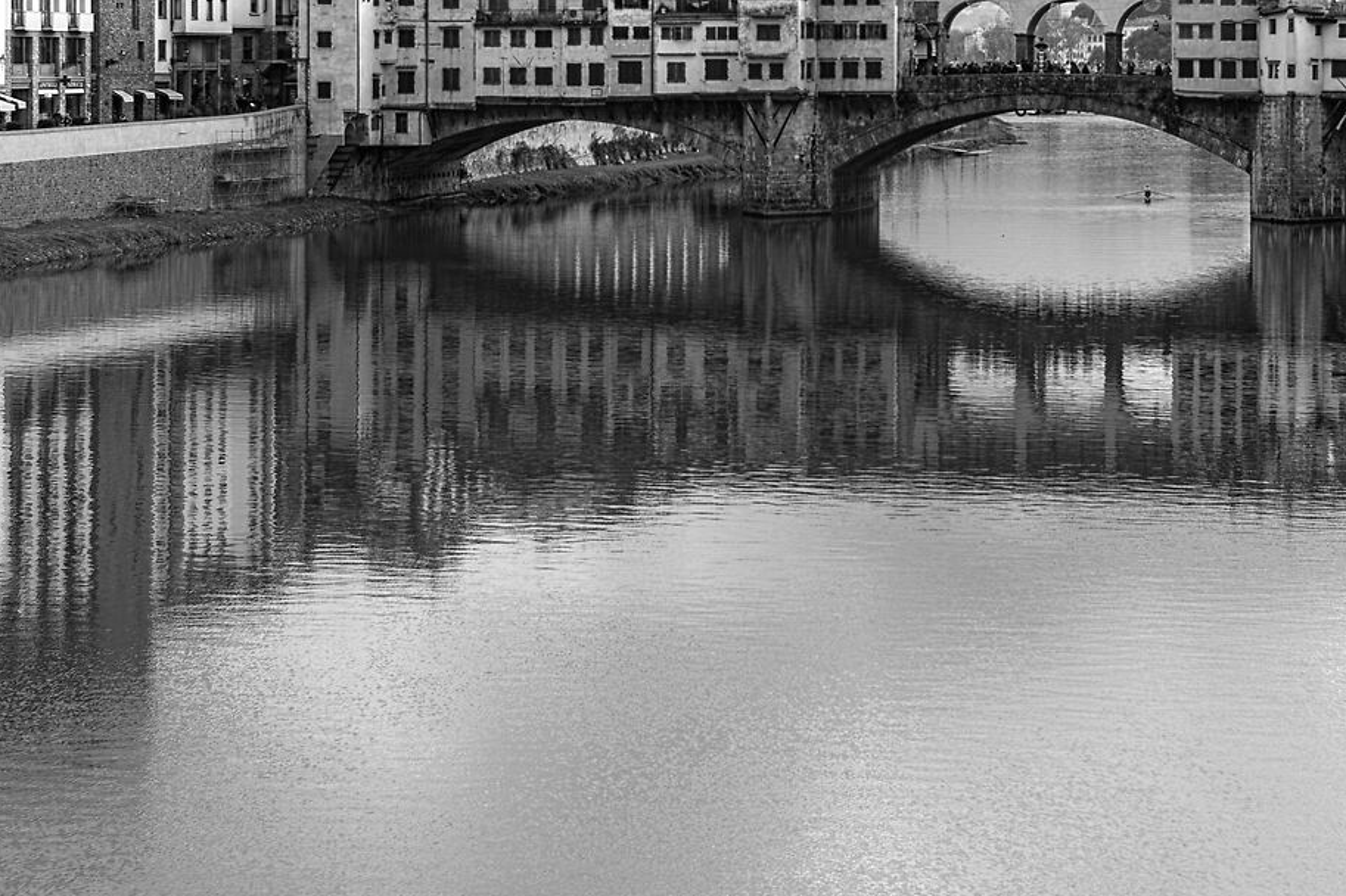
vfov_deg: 14.7
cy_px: 79
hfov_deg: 22.1
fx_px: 3438
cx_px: 796
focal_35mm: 92
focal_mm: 35
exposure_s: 1/320
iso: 125
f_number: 5.6
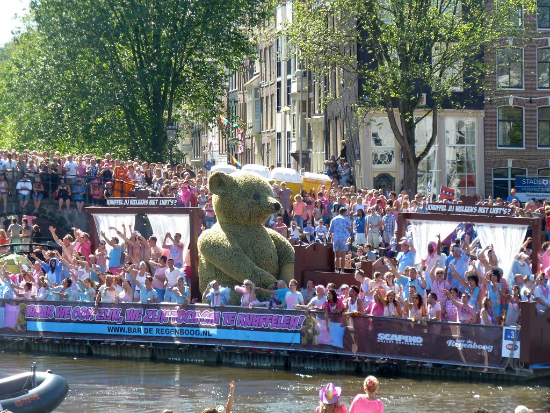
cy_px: 206
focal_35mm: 147
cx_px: 275
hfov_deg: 13.4
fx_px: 2336
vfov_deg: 10.1
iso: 80
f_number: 4.5
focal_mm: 24.1
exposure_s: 1/125
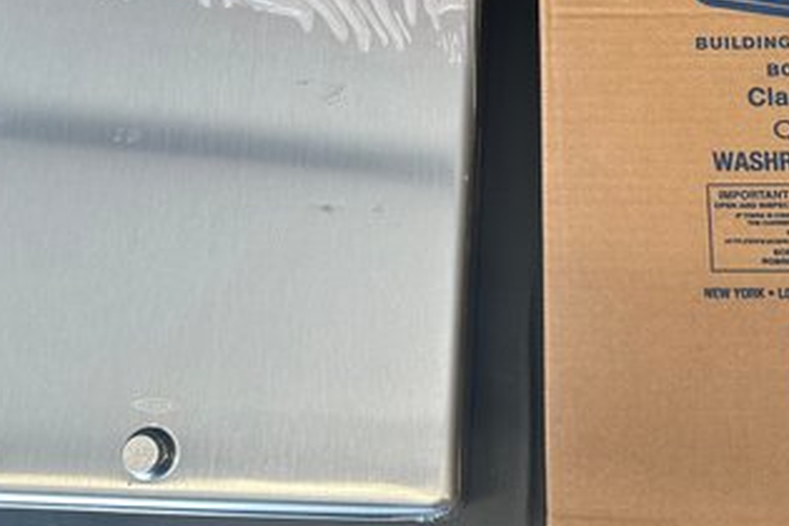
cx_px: 517
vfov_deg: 26.8
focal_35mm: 50
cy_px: 159
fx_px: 1096
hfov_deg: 39.2
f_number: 1.78
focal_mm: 6.86
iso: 100
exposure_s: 1/120
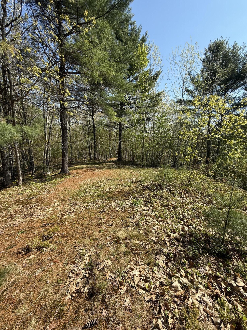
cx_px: 124
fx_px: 133
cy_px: 165
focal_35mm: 14
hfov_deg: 85.7
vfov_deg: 102.1
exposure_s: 1/1050
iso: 50
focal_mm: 2.22
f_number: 2.2
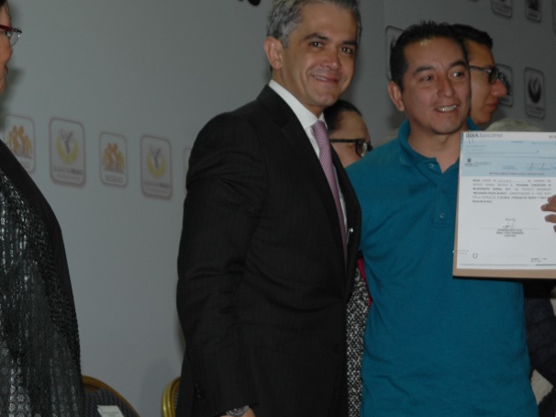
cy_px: 227
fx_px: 2344
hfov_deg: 13.5
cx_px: 239
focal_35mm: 146
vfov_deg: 10.2
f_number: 5
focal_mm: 60
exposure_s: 1/60
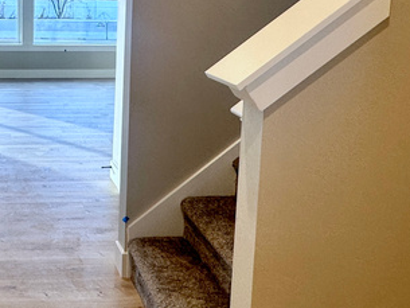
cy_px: 59
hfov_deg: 37.5
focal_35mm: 47
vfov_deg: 30.1
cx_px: 32
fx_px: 557
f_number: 2.2
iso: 80
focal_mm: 2.22
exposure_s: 1/120
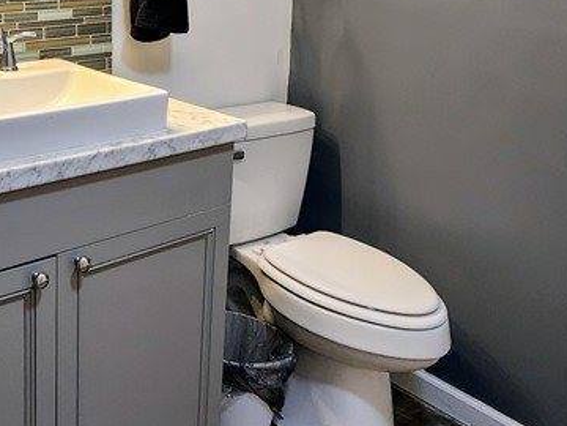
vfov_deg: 36.5
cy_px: 52
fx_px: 606
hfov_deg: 45.0
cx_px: 46
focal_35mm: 37
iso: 200
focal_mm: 2.2
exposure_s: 1/60
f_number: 2.2
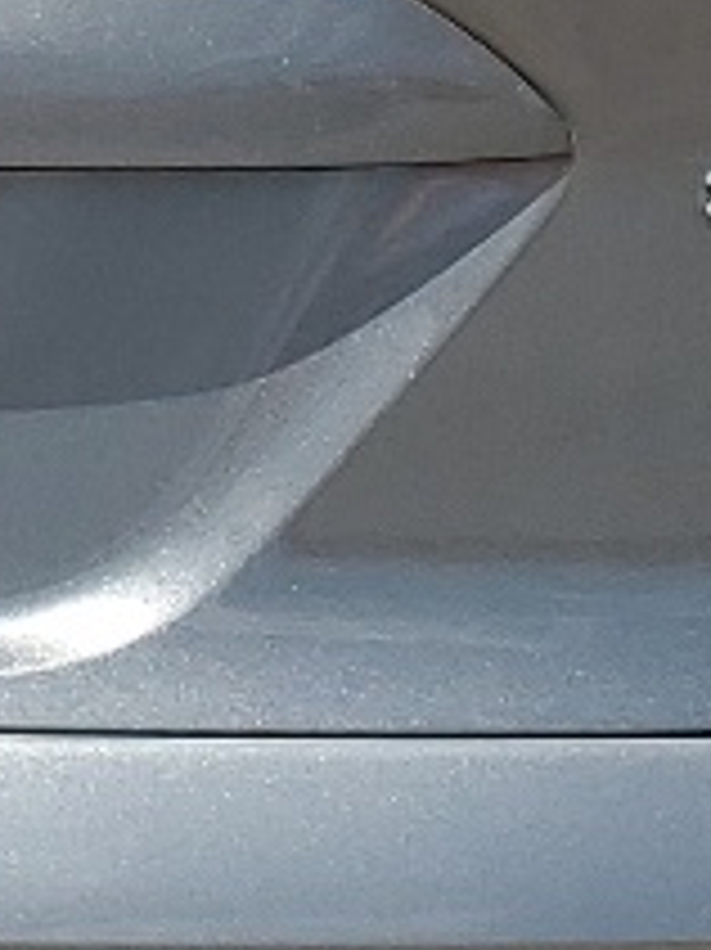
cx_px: -716
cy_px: -95
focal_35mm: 197
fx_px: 5401
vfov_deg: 9.9
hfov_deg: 7.2
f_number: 1.5
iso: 50
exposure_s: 1/3333
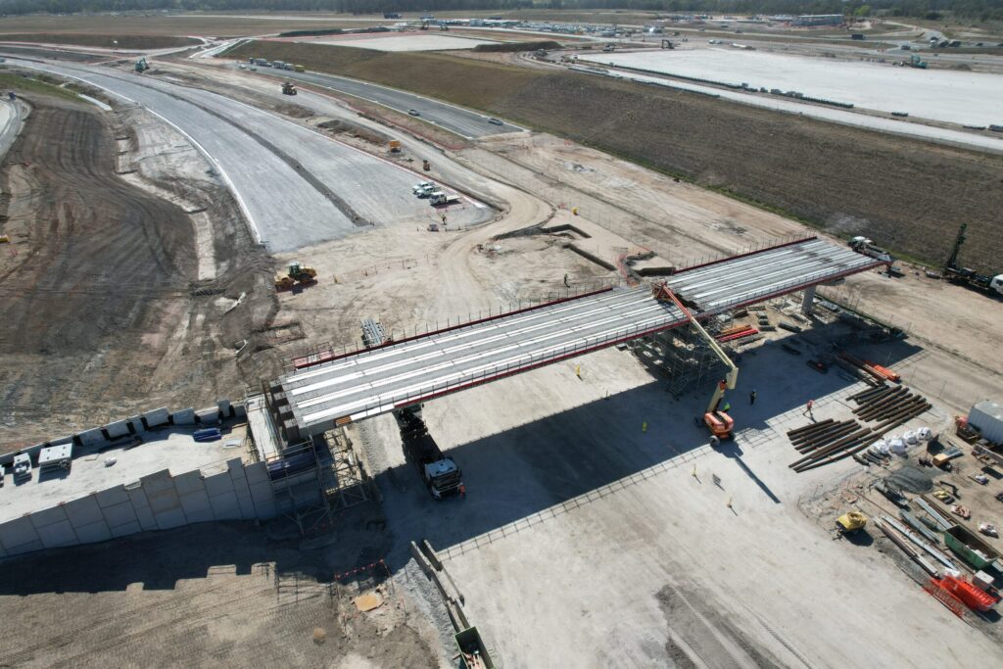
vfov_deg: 57.2
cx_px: 502
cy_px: 334
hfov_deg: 78.6
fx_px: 613
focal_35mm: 22
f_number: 2.8
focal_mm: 8.38
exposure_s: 1/2500
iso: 120
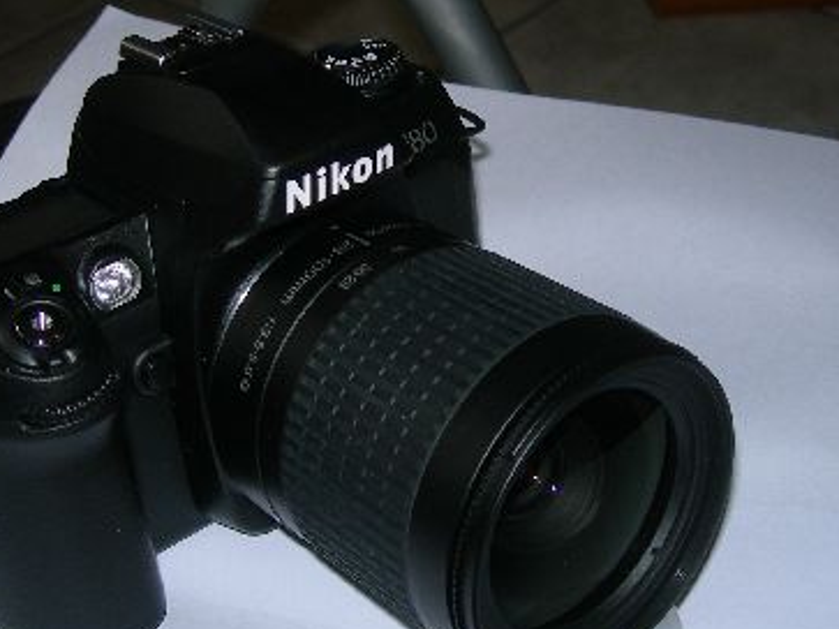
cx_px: 379
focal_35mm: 67
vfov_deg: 21.9
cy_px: 291
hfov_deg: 29.0
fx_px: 1623
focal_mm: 7.8
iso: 50
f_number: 2.8
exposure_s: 1/60.1
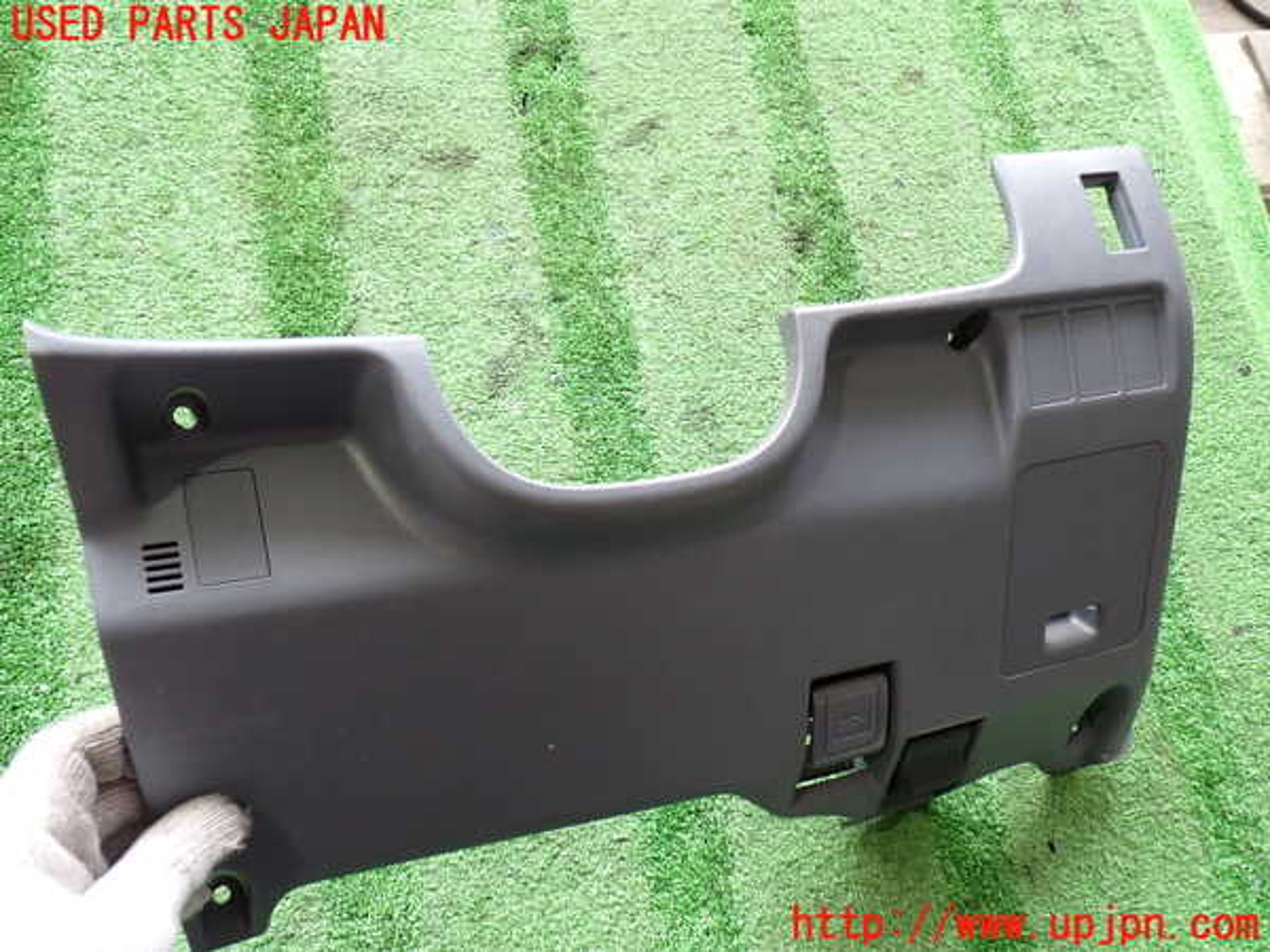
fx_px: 1101
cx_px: 635
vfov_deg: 46.8
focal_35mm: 30
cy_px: 476
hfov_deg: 60.0
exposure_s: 1/40
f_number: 2.3
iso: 200
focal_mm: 5.4
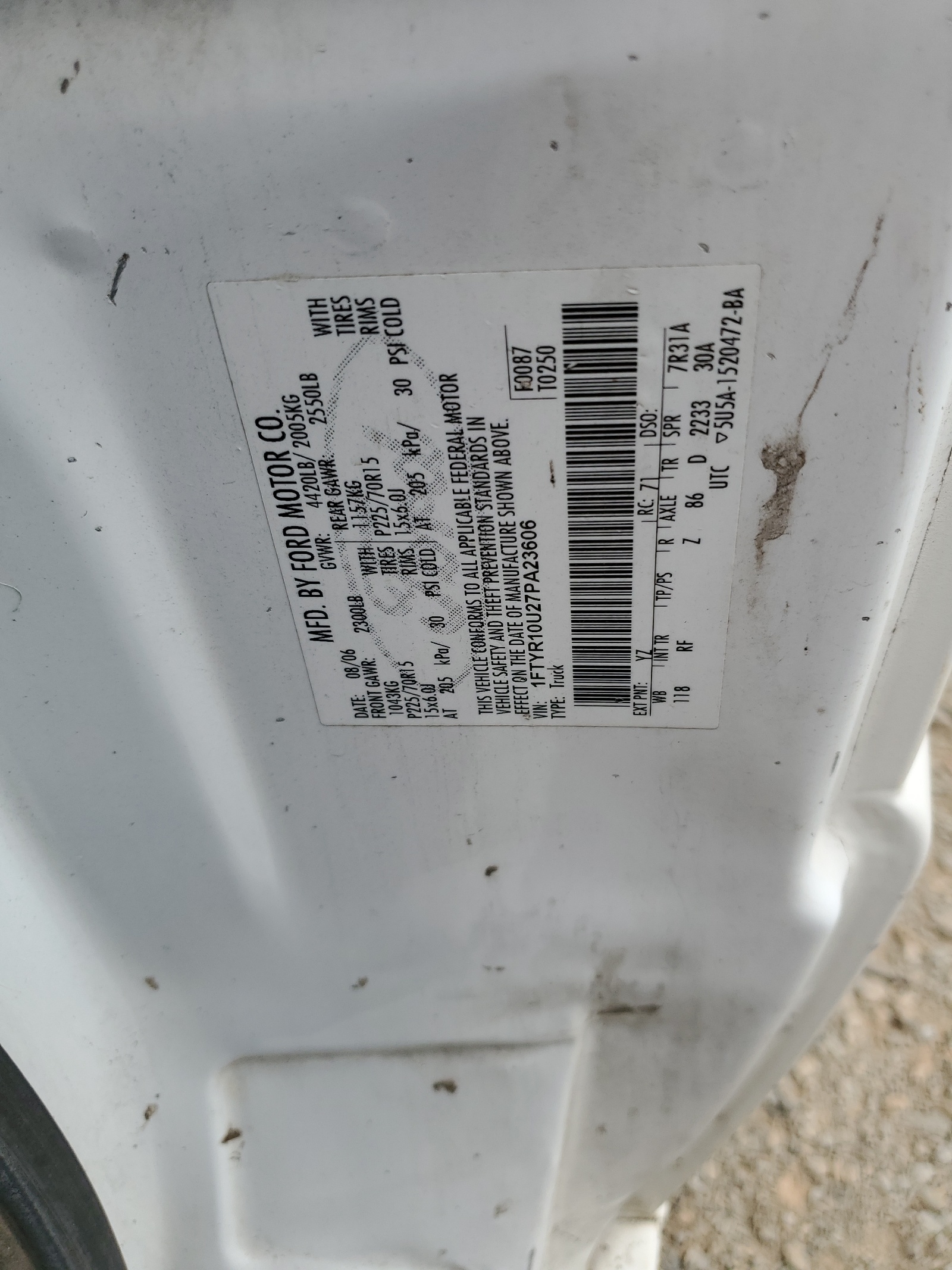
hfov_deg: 53.1
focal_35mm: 26
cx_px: 476
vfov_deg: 67.3
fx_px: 953
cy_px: 635
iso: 50
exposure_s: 1/769
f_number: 1.5
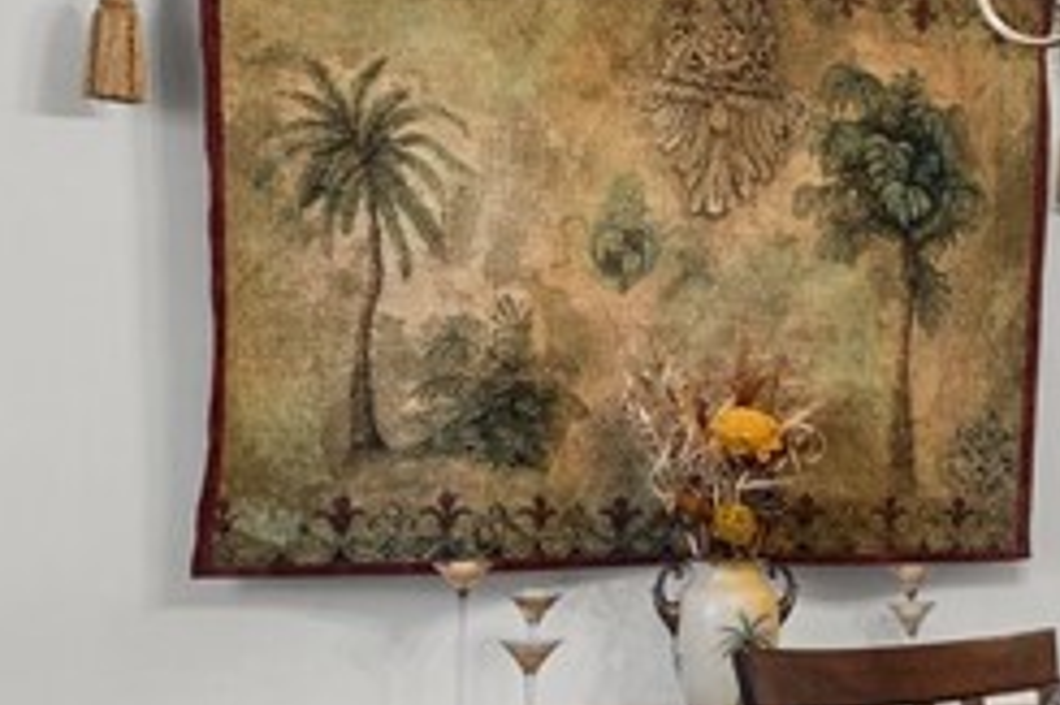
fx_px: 1915
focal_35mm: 65
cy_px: 538
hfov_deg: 26.0
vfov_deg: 20.7
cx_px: 1410
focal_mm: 14.7
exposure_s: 1/13
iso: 1000
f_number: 7.1
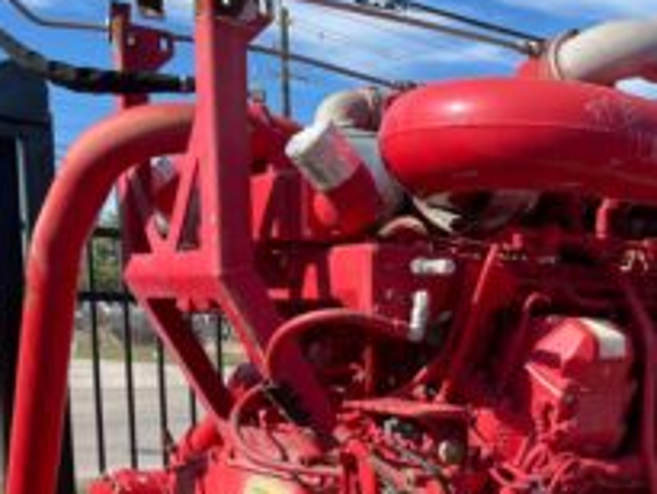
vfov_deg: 24.5
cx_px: 686
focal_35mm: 57
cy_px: 494
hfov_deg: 30.8
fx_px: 1082
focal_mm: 5.1
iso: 50
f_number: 1.6
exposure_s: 1/1294
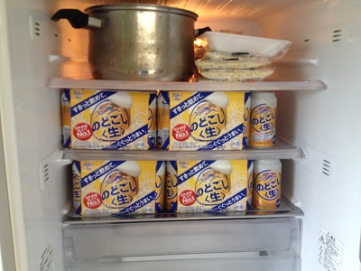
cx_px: 180
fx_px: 365
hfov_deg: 52.6
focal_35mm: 35
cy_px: 136
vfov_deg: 40.7
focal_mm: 4.28
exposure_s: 1/20
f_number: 2.4
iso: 50
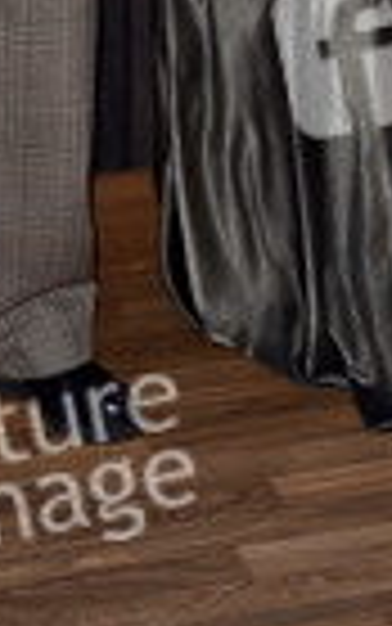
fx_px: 1810
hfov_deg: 12.3
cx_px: 97
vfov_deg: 18.3
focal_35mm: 106
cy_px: -194
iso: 500
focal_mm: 36
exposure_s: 1/250
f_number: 6.3
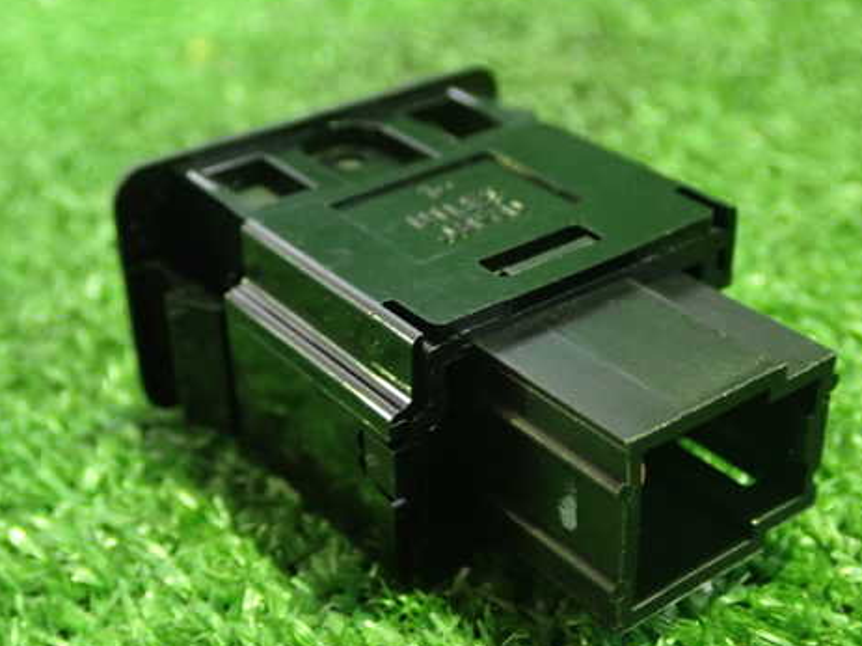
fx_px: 1419
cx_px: 495
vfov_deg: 25.6
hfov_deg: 33.7
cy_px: 361
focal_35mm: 57
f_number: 2.9
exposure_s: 1/10
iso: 1000
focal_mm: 7.84
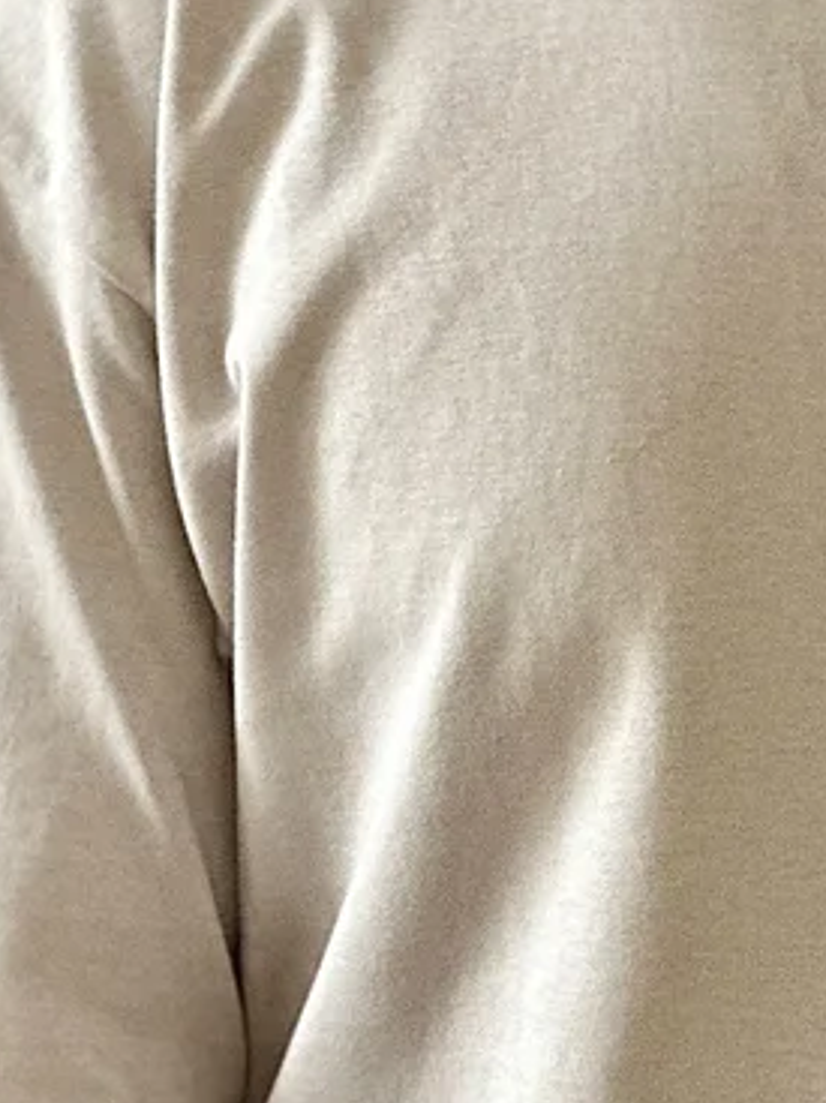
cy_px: -317
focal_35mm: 280
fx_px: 8914
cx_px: 946
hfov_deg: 5.3
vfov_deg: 7.0
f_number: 2.8
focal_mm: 9
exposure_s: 1/40
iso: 250
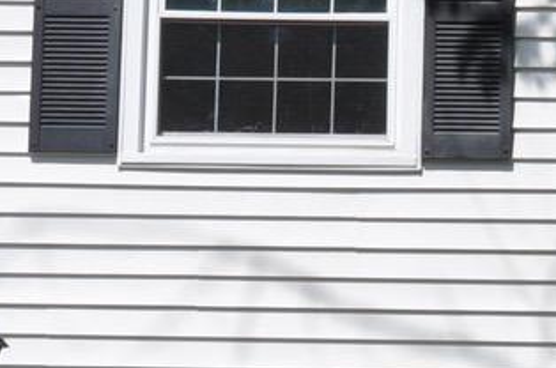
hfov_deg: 8.7
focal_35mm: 235
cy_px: 234
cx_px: 637
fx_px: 3622
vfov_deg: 5.8
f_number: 10
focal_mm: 24
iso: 200
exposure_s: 1/400
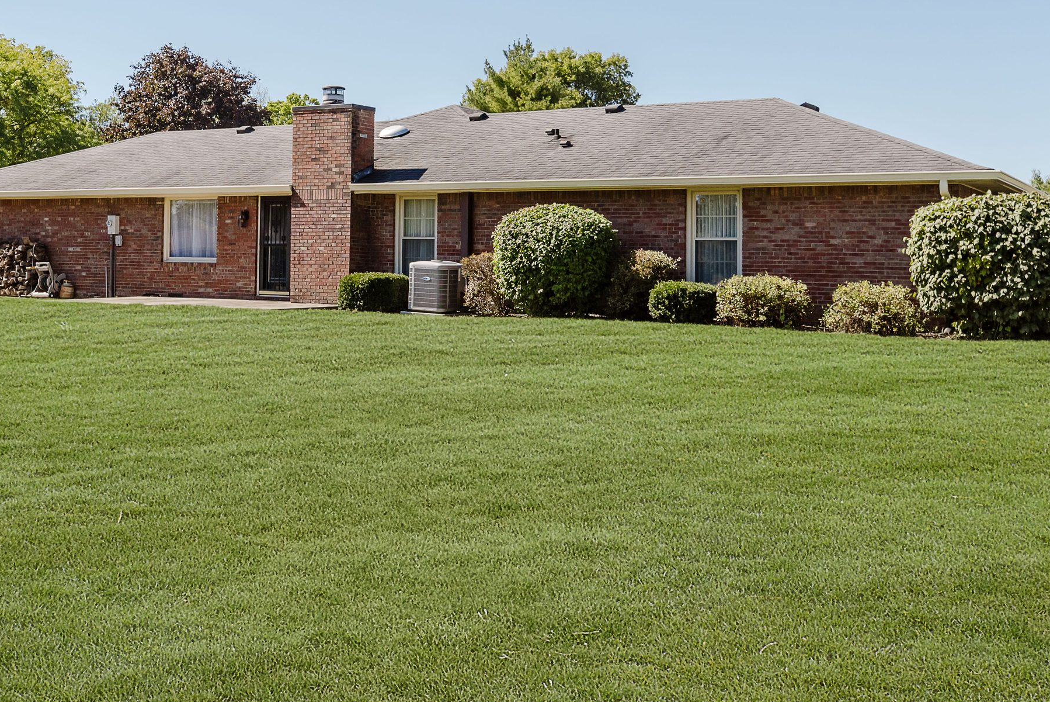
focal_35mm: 41
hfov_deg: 47.2
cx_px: 437
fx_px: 1196
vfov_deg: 32.3
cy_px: 215
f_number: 5.6
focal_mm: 24
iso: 320
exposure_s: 1/2500
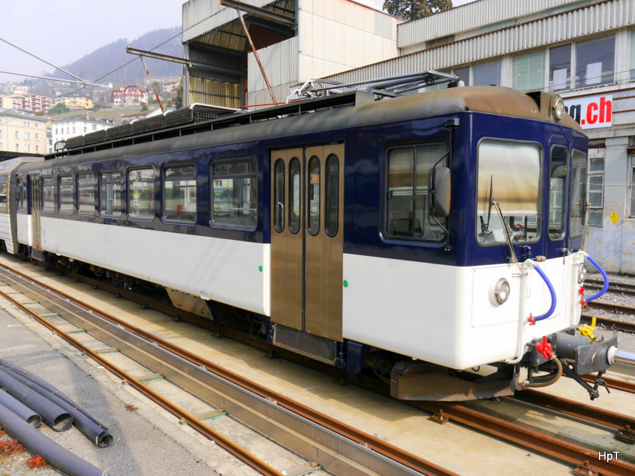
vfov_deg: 49.7
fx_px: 514
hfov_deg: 63.4
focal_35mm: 28
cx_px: 318
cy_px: 238
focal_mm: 14
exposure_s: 1/400
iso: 160
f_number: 6.3
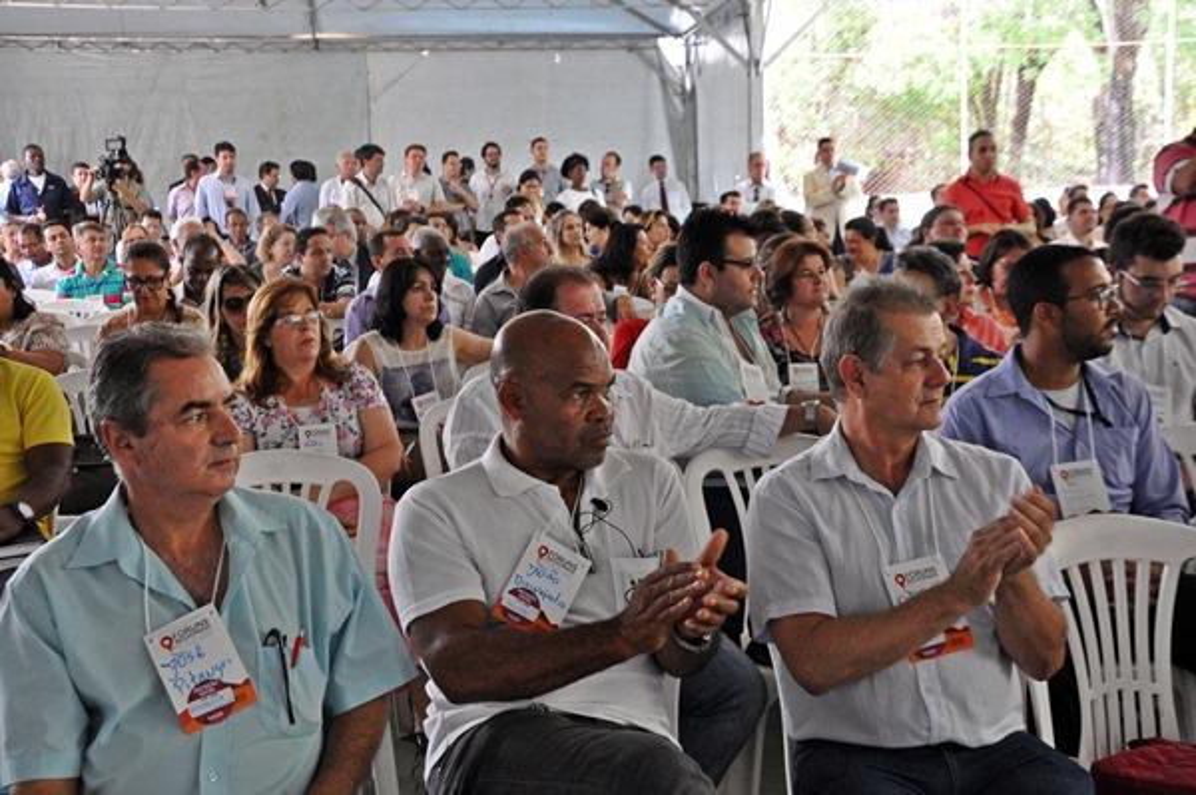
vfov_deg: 29.8
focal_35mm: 45
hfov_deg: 43.6
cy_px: 398
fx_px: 1494
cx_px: 598
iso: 1600
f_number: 7.1
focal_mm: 30
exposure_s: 1/50
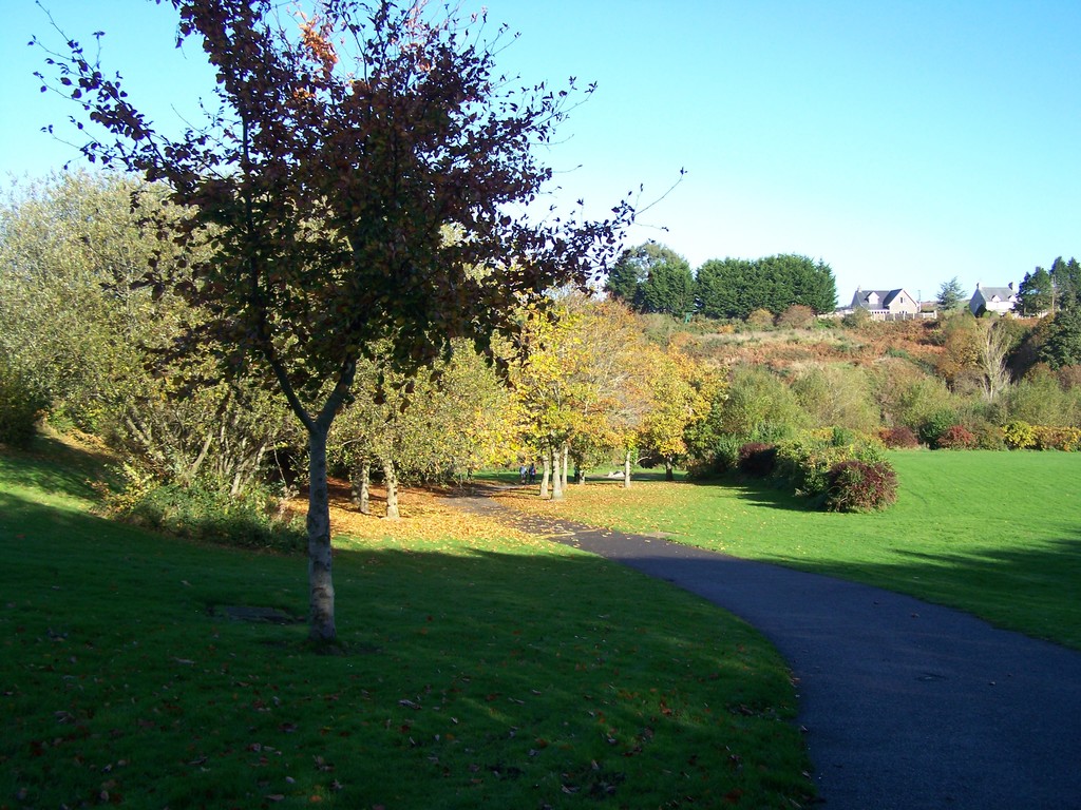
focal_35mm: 38
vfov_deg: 37.7
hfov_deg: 49.0
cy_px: 405
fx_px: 1187
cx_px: 540
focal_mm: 6.3
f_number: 2.8
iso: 64
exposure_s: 1/320
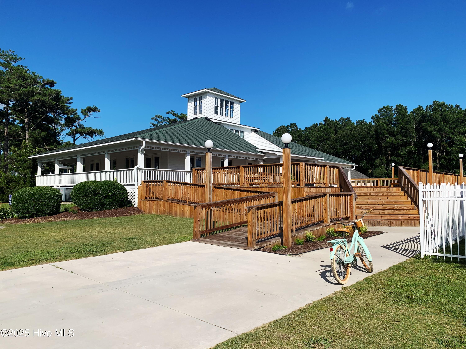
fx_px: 350
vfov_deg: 53.1
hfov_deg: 67.3
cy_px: 174
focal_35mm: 26
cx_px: 233
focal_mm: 4.25
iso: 25
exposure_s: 1/3521
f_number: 1.8
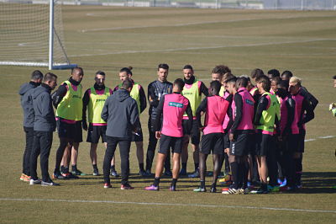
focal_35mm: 450
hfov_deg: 4.6
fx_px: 4196
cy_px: 112
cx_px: 168
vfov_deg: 3.0
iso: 400
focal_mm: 300
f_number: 5.6
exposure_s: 1/1600
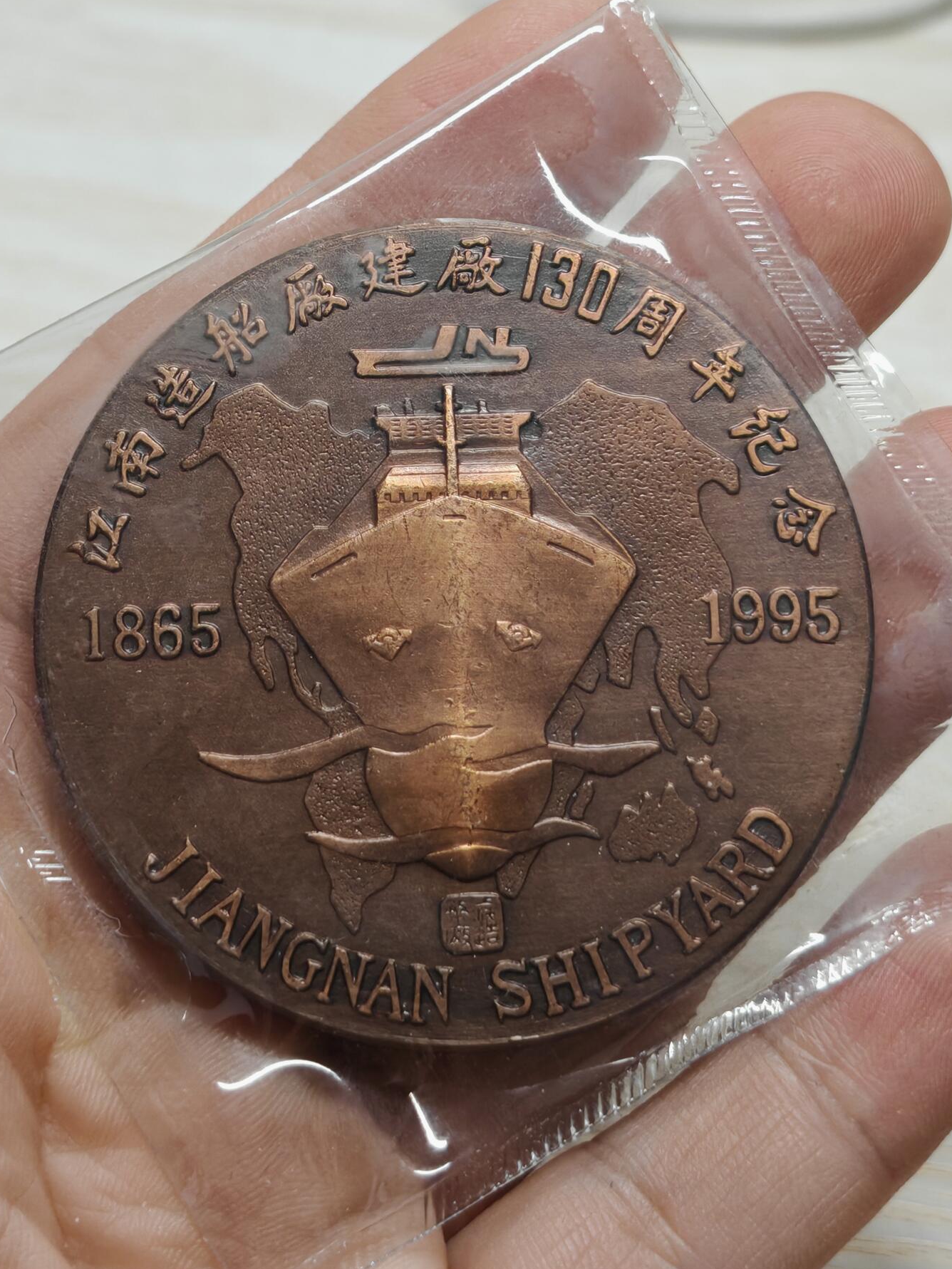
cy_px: 637
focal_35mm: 96
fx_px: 3520
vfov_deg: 20.4
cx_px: 473
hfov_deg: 15.4
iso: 80
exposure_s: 1/100
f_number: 1.6
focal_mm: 7.62
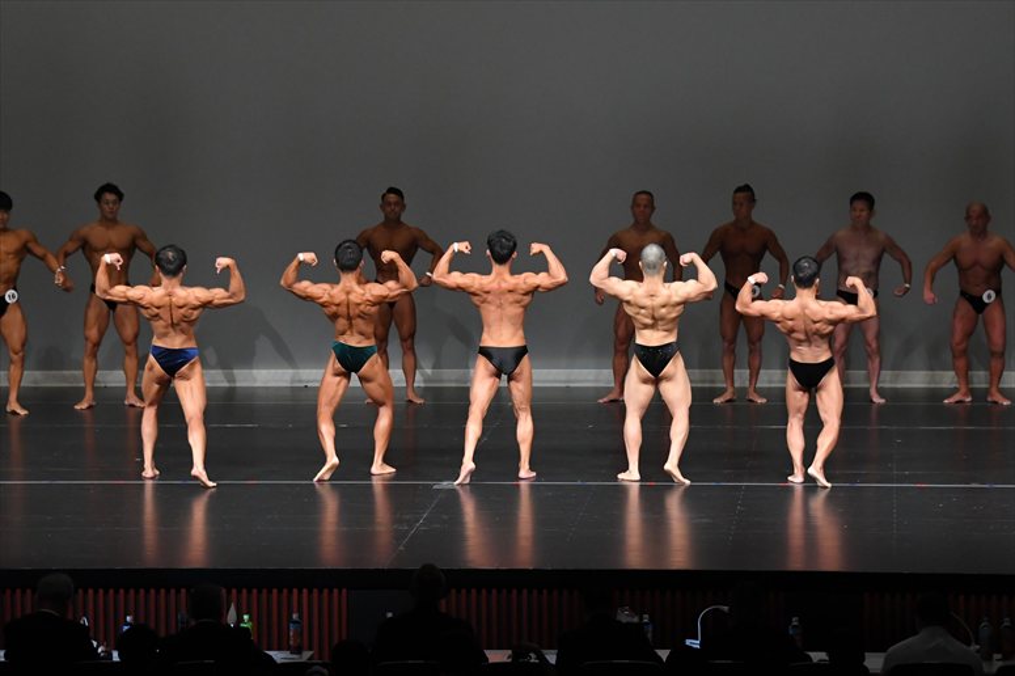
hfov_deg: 14.0
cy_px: 338
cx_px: 508
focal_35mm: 147
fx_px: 4143
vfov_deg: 9.3
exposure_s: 1/400
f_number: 5.6
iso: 4000
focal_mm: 98
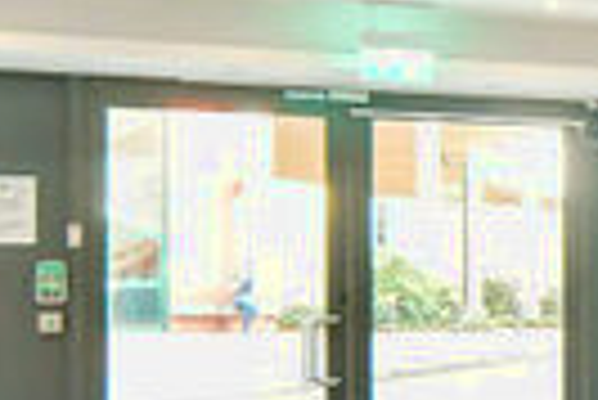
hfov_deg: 17.9
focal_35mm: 103
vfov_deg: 13.3
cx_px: 872
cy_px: 276
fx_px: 1707
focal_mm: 13
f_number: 5.6
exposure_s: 1/50
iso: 1600
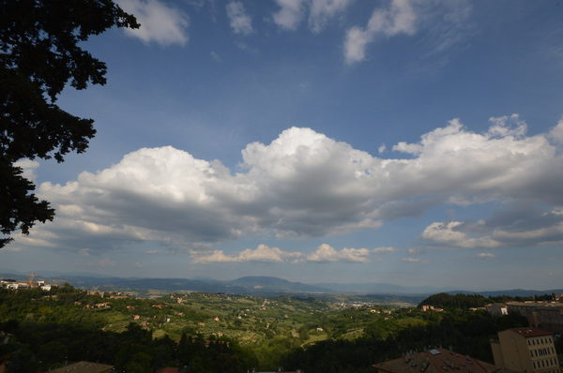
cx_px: 282
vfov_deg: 77.1
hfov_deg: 100.5
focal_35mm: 15
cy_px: 186
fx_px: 234
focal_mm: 10
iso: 200
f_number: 22
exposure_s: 1/125
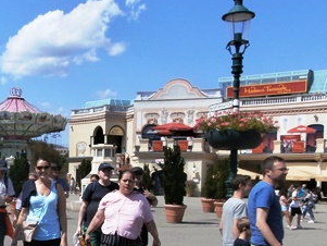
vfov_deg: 28.0
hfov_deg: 35.7
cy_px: 195
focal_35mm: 51
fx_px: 482
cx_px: 45
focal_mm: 4.2
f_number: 7.9
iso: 100
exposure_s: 1/400
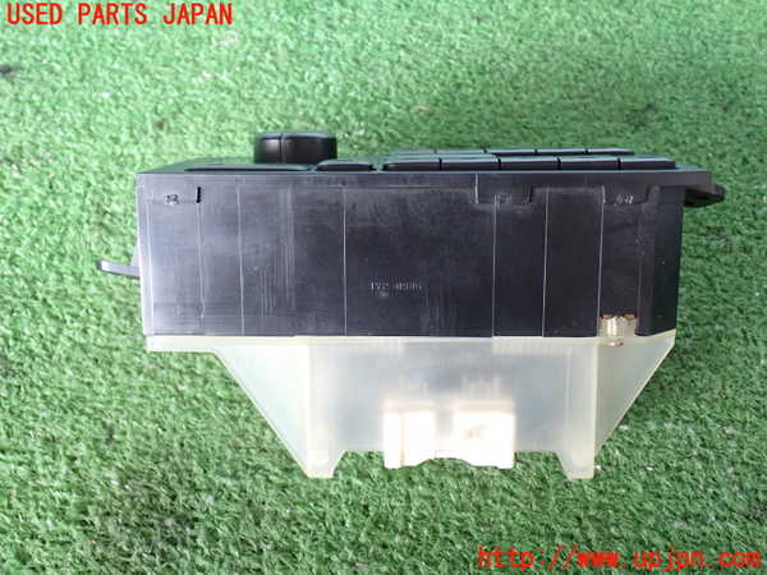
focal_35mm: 41
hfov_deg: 45.8
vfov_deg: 35.1
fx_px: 908
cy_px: 288
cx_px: 384
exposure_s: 1/40
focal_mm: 7.31
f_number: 2.8
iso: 640
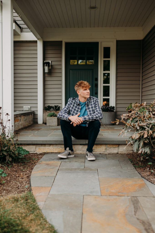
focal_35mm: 35
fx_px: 226
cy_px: 116
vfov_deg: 54.5
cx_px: 78
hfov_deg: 37.8
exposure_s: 1/500
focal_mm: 35
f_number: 2.8
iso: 200
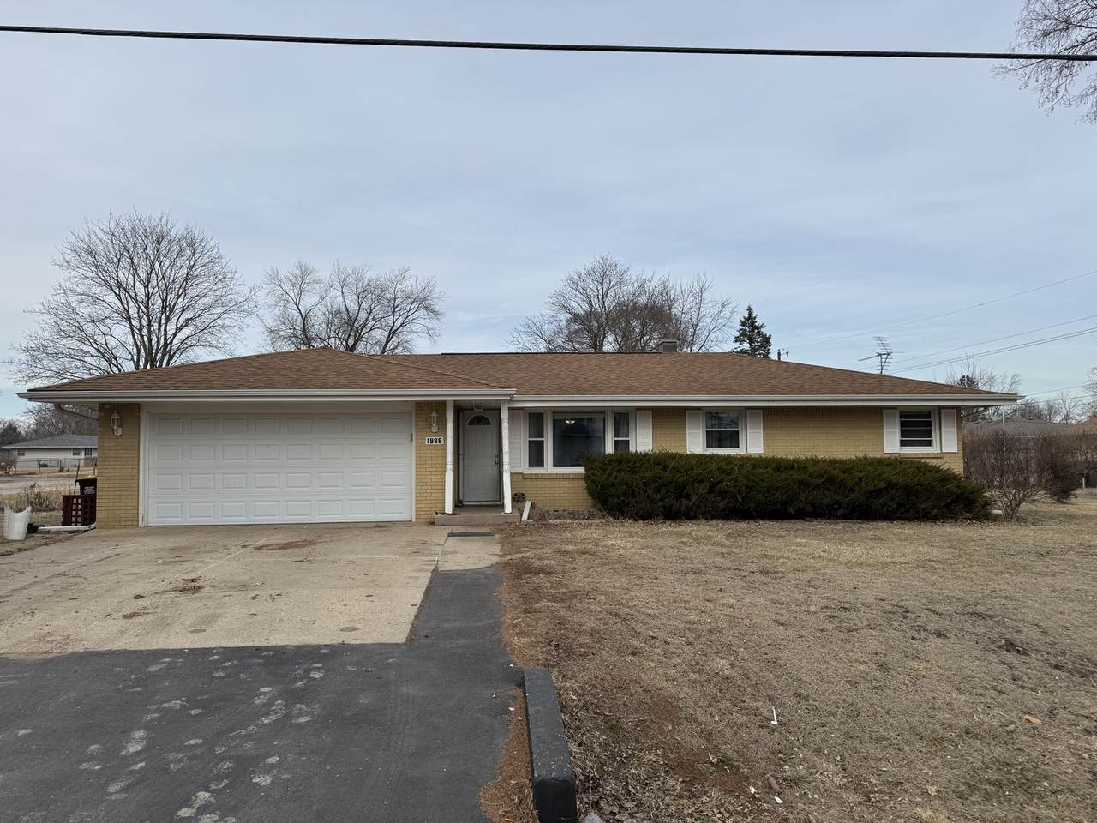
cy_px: 412
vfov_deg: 56.8
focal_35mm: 24
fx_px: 761
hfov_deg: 71.6
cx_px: 548
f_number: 1.78
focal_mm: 6.76
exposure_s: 1/3247
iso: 80
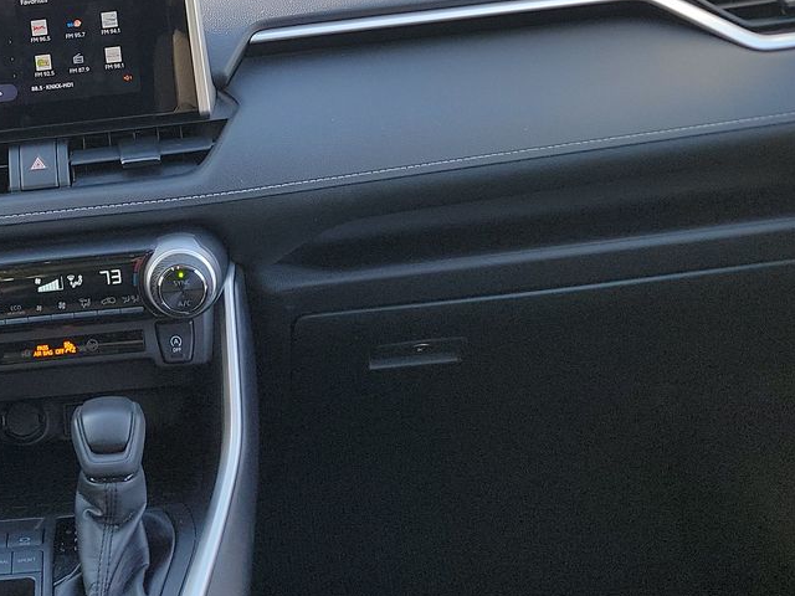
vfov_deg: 24.1
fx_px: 1378
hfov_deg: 30.4
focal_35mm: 60
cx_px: 43
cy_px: 135
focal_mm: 6.7
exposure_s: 1/59
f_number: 1.8
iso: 64
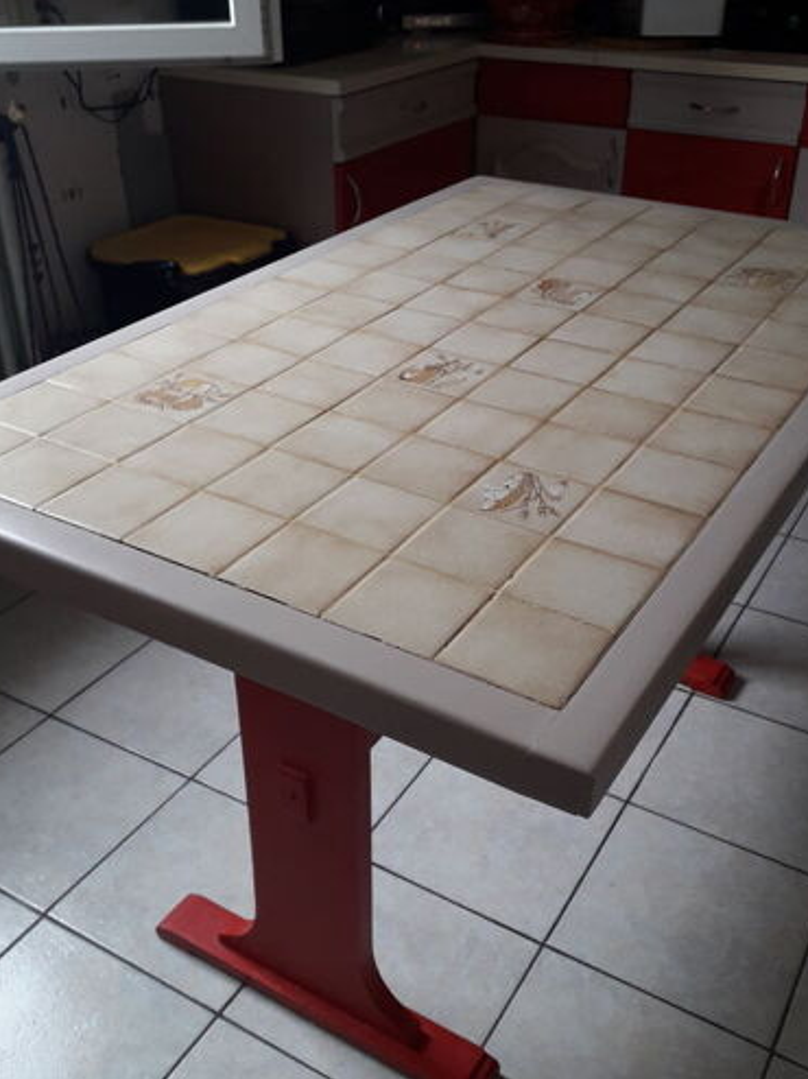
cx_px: 400
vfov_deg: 52.6
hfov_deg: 40.7
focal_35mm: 35
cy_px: 555
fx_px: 1090
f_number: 1.9
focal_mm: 3.6
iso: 100
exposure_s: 1/50
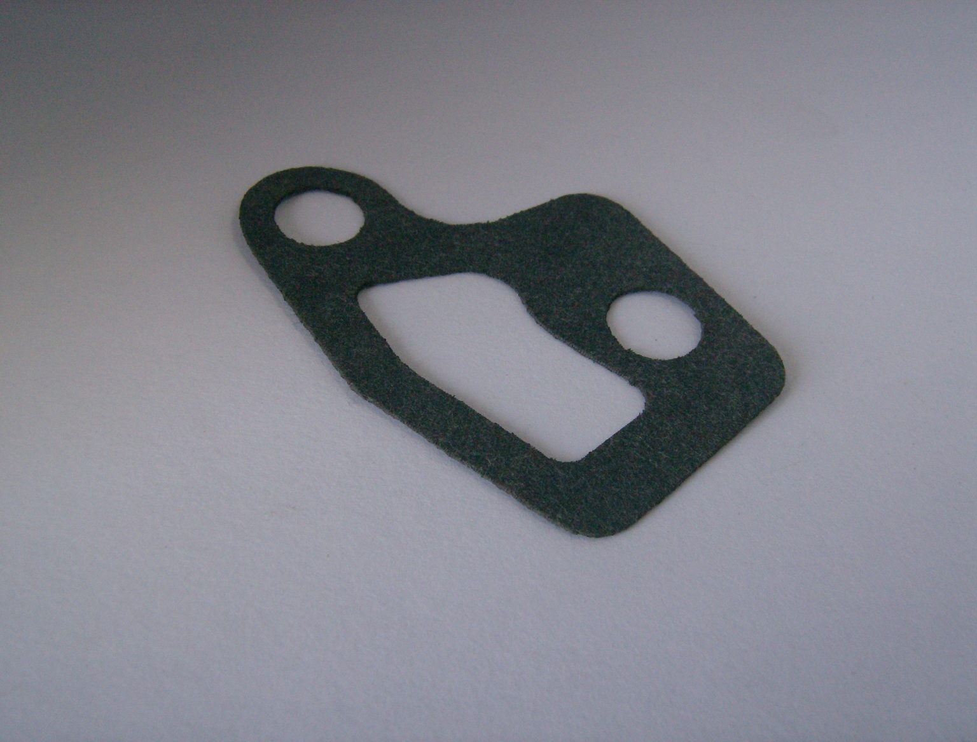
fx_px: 1021
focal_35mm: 36
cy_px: 371
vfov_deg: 40.0
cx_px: 488
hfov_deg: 51.1
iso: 200
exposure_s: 1/60.3
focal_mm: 6
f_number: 2.8
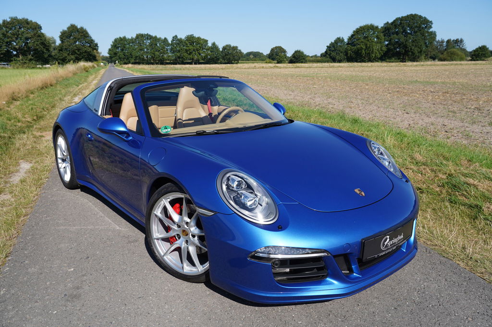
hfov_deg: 67.4
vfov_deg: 47.9
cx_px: 246
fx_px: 369
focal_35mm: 27
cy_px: 164
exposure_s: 1/320
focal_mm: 27
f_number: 7.1
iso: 100
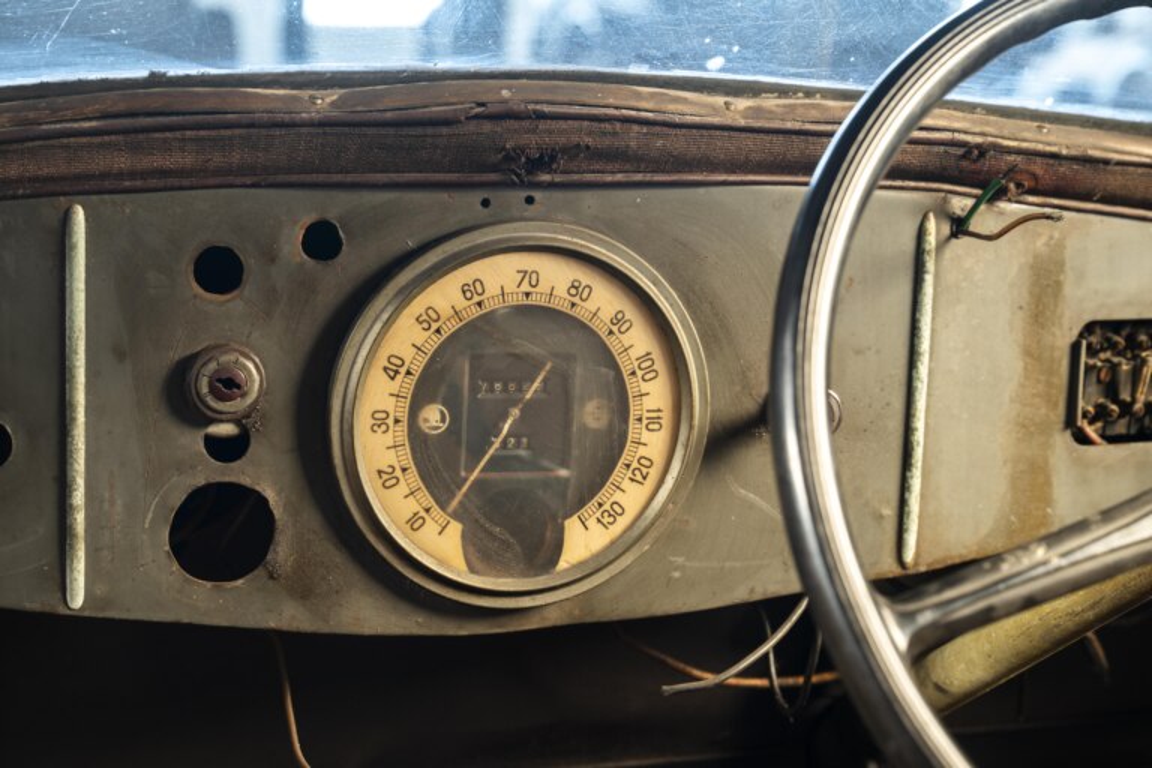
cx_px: 576
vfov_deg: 19.5
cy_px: 384
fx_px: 2240
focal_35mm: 70
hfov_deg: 28.8
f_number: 6.3
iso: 100
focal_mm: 70
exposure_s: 3
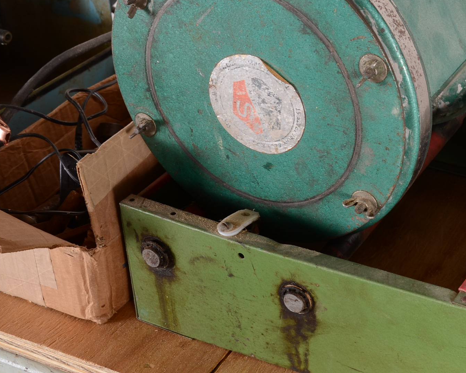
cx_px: 405
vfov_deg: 19.8
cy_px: 113
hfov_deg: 24.2
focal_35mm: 77
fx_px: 1062
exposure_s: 1/100
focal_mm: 30
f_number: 9
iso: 125
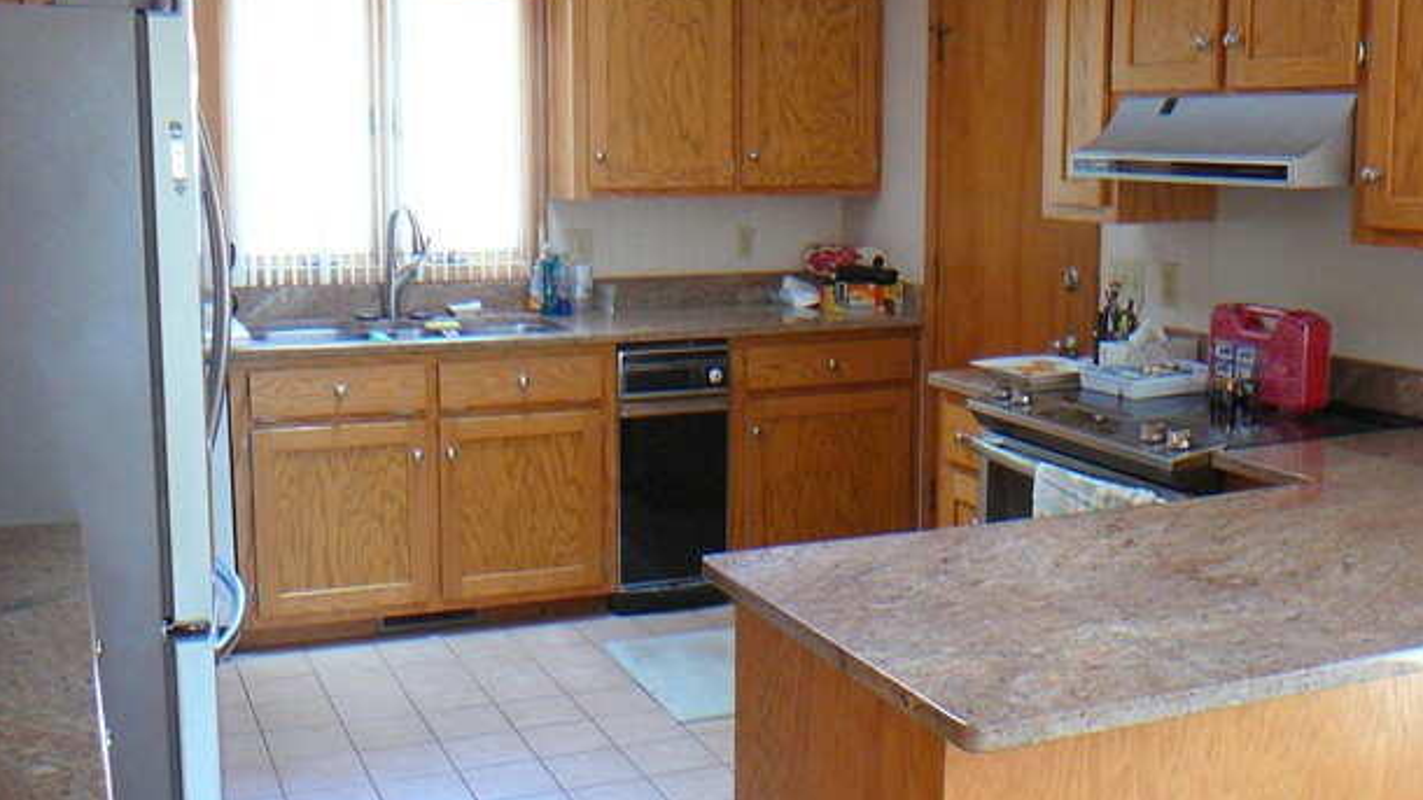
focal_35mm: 40
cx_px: 723
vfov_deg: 29.7
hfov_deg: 50.5
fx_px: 1509
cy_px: 434
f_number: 2.8
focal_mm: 5.2
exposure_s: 1/8
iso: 200
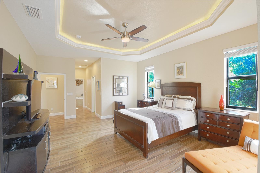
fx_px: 108
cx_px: 130
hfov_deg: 100.4
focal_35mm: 15
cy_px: 86
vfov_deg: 77.3
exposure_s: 1
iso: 200
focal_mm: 10
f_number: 8
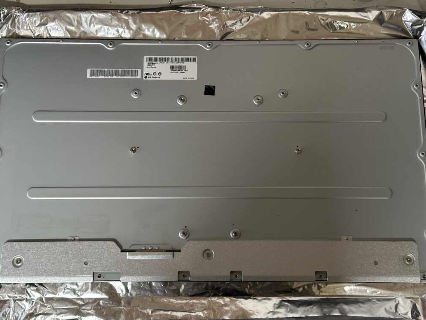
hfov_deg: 38.9
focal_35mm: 49
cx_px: 209
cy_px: 159
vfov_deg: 29.7
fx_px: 603
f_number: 1.78
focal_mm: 6.86
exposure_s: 1/33
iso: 250
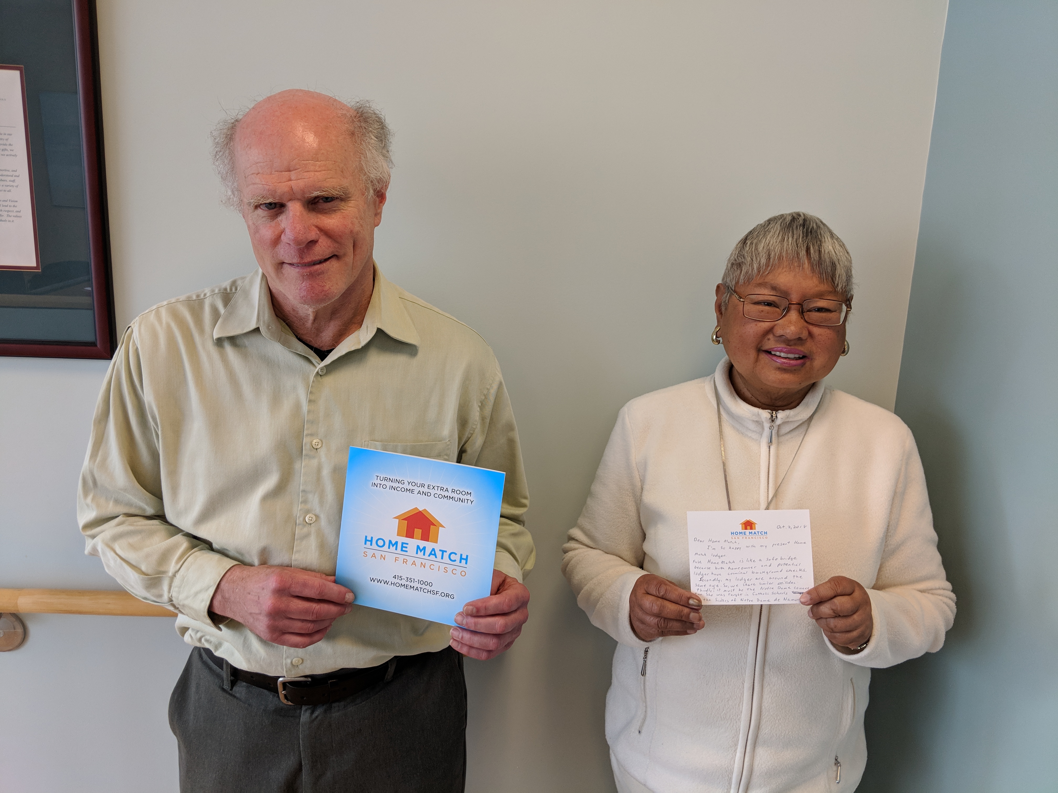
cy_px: 396
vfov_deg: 51.4
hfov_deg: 65.3
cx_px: 529
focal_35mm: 27
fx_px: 825
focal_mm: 4.44
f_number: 1.8
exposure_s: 1/125
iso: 124
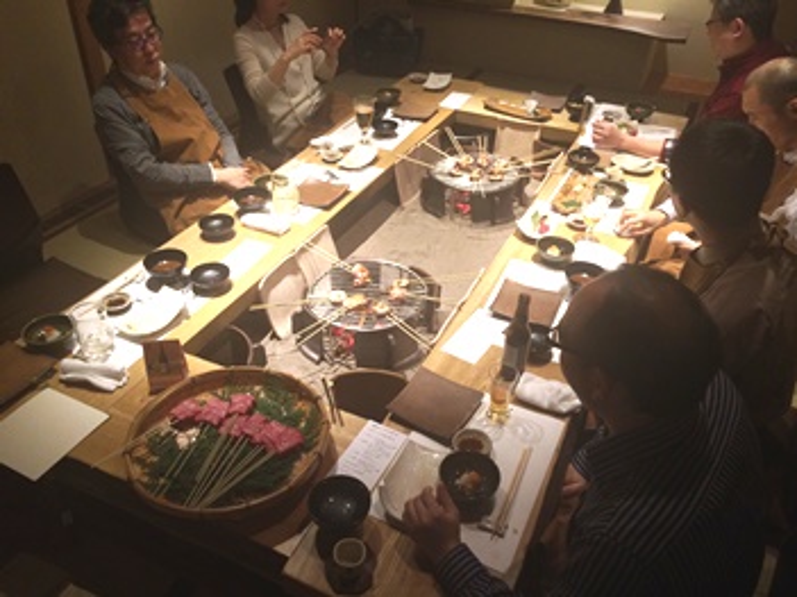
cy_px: 298
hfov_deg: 61.7
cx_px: 398
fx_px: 667
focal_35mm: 29
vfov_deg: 48.2
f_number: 2.2
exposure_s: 1/30
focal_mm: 4.15
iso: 250
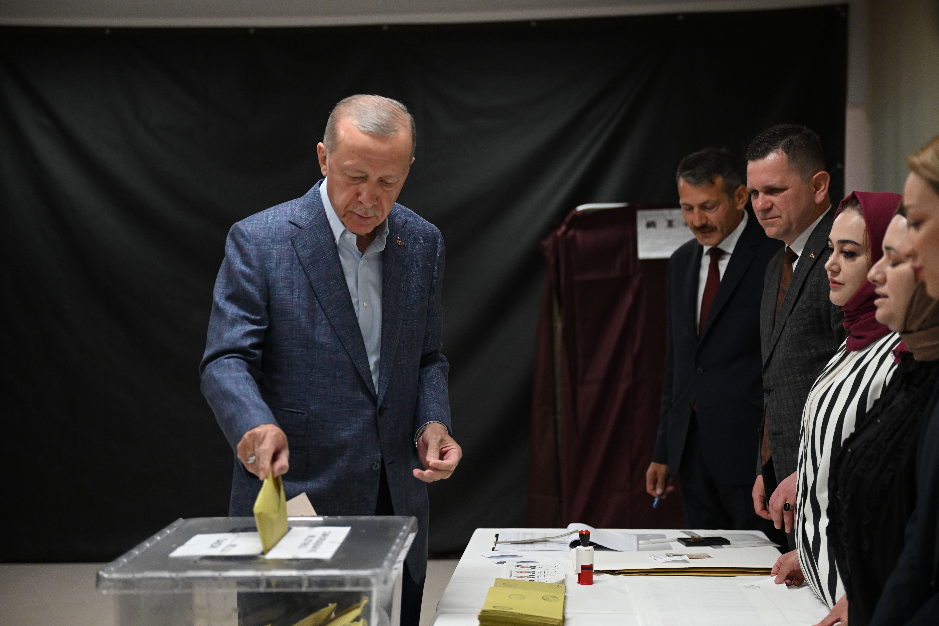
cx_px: 470
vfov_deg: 23.8
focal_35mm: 57
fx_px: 1487
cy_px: 313
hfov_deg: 35.1
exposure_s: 1/320
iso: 2500
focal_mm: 57
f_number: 2.8
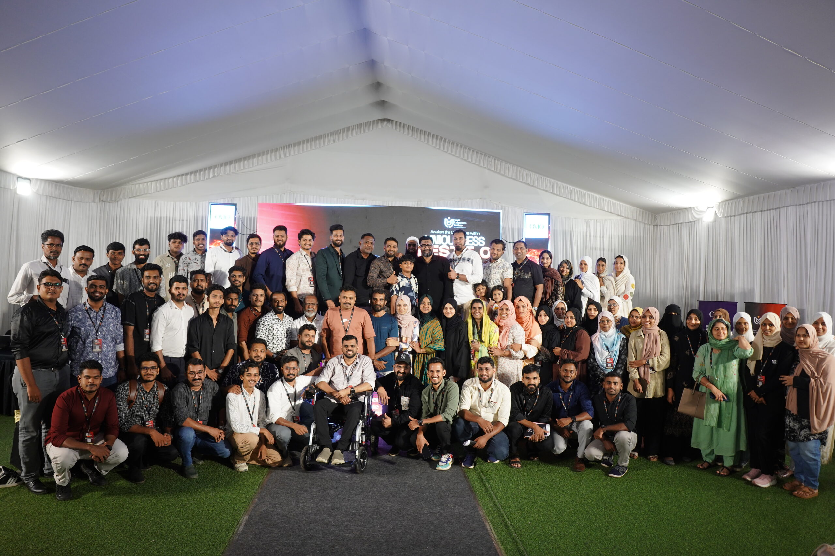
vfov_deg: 61.9
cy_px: 278
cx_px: 418
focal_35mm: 20
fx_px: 464
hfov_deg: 84.0
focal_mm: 20
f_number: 3.2
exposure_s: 1/125
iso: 800
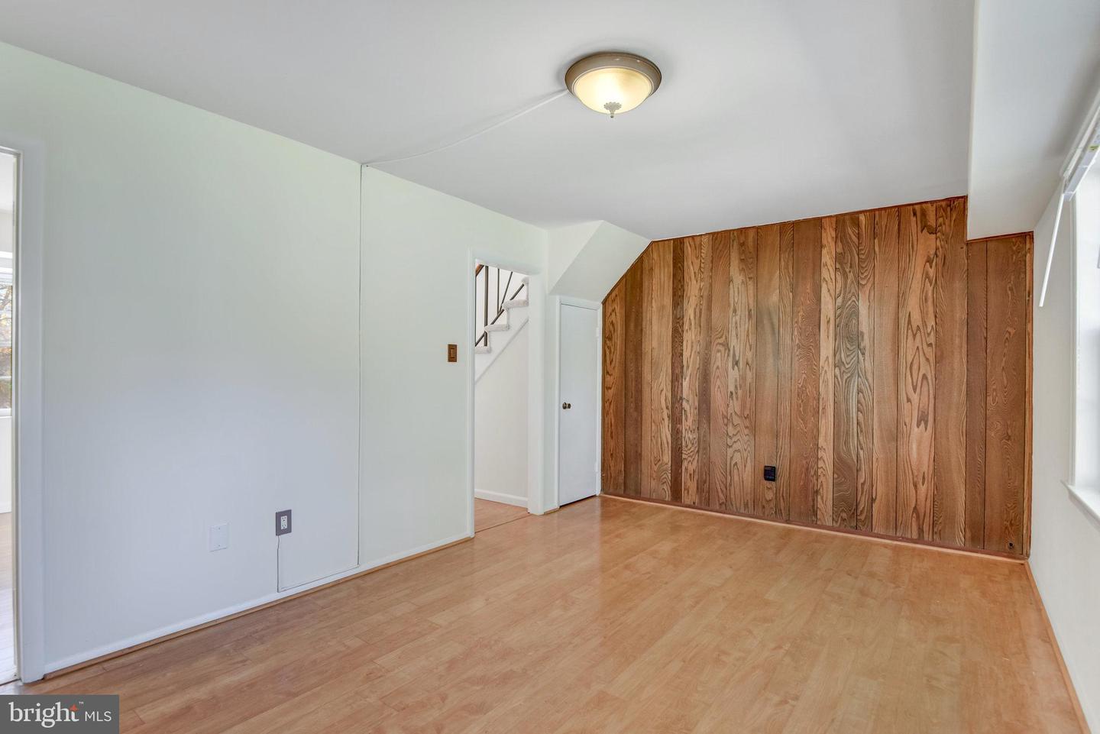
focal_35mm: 17
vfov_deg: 70.5
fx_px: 520
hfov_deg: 93.3
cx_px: 550
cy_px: 367
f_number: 8
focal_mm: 17
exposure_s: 1/8
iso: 400
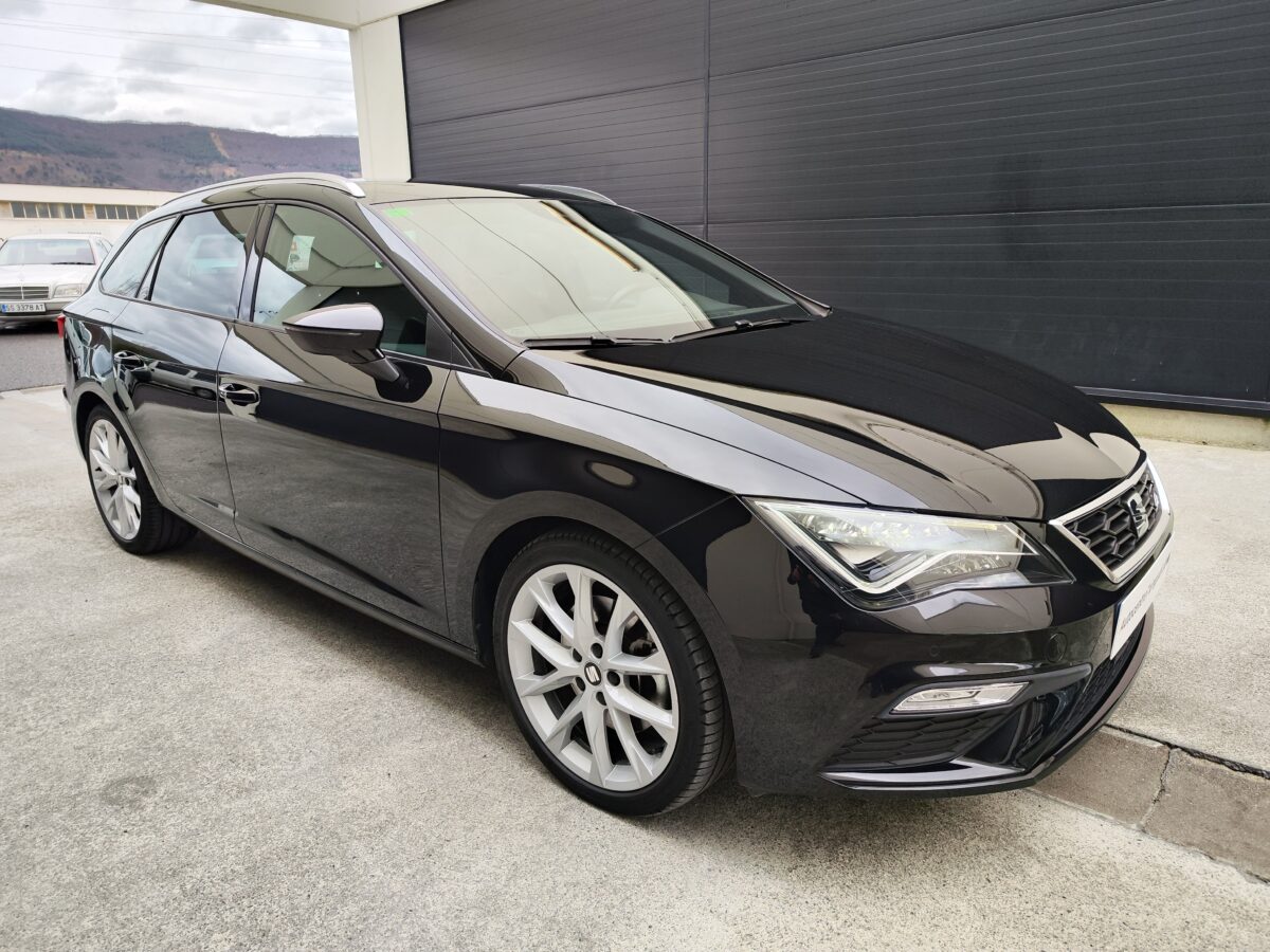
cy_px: 476
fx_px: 844
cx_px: 635
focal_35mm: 23
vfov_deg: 58.9
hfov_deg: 73.9
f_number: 1.69
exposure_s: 1/100
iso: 71
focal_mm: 7.01
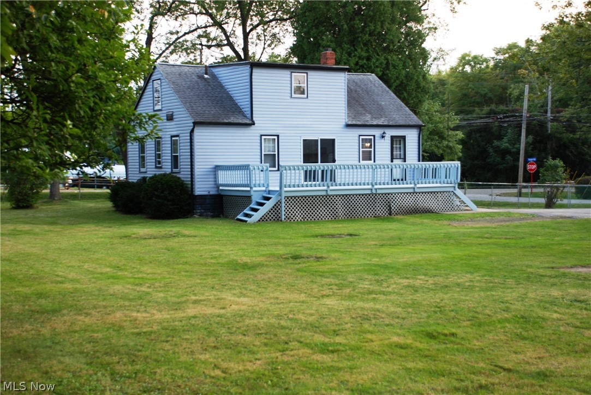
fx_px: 863
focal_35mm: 52
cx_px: 296
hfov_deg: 37.8
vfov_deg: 25.8
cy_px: 198
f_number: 4.5
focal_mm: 35
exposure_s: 1/40
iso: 200
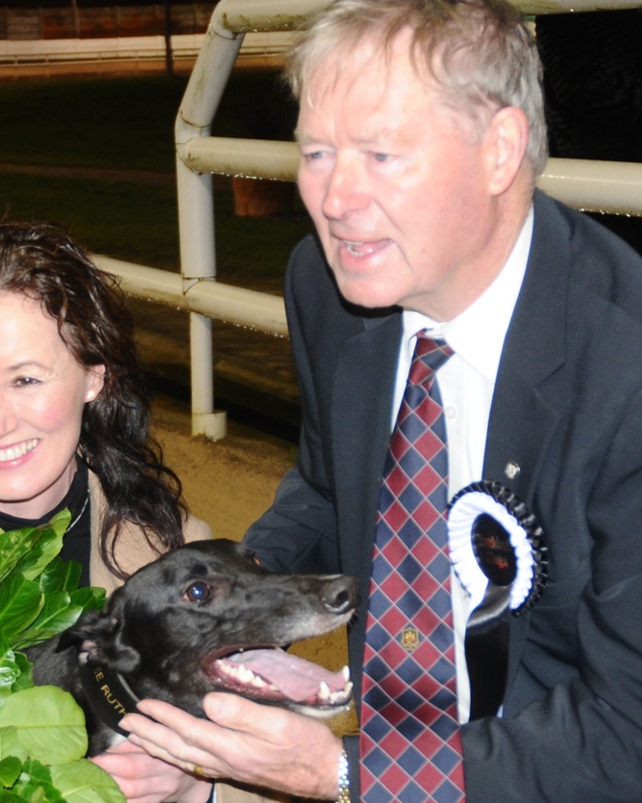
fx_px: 2144
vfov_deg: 21.1
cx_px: 204
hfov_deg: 17.0
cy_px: 591
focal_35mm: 90
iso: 500
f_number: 4.5
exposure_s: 1/60
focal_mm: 25
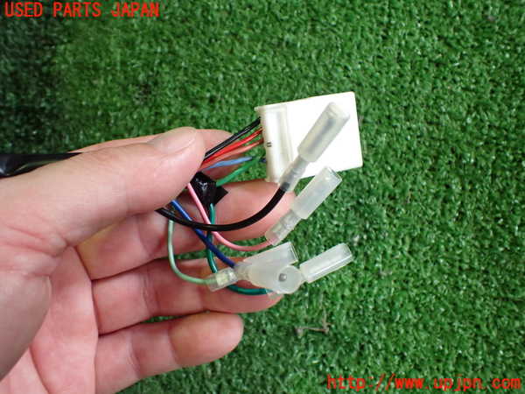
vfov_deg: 46.8
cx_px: 262
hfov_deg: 60.0
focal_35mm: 30
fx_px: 455
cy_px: 197
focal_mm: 5.4
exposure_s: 1/125
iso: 640
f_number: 2.3
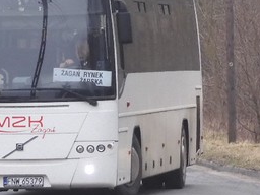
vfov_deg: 2.8
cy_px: 23
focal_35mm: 527
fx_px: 3958
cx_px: 80
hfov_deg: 3.8
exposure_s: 1/250
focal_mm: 26.8
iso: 360
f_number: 5.6
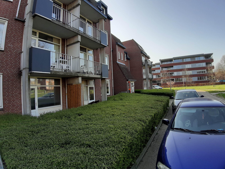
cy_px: 84
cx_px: 112
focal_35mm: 18
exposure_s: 1/381
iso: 40
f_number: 2.4
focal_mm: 1.87
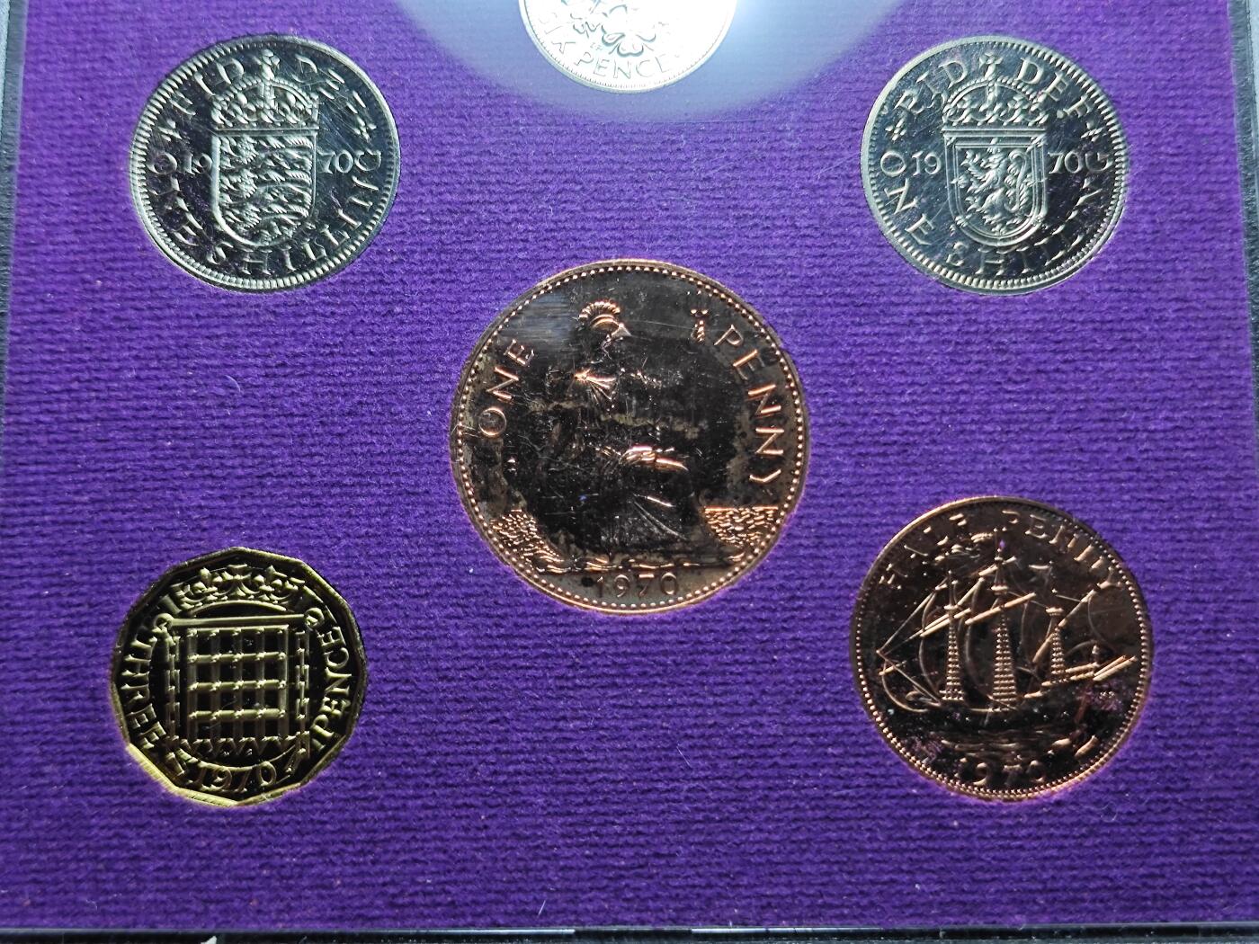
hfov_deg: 38.9
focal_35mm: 49
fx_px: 1782
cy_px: 472
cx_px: 630
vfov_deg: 29.7
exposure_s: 1/100
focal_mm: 5.84
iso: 64
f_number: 1.6
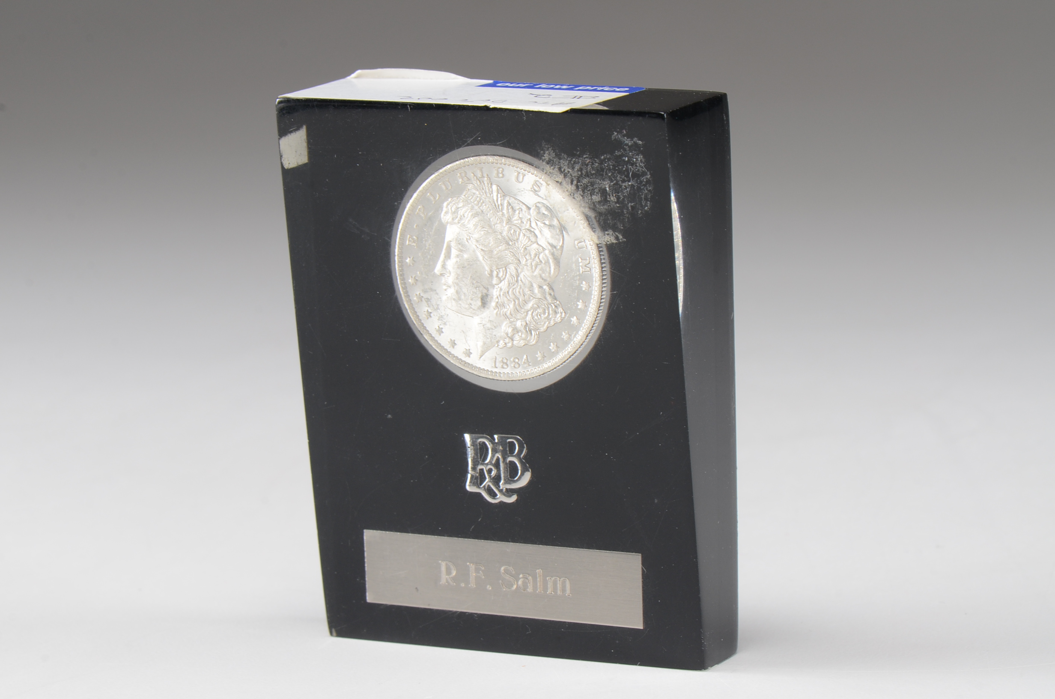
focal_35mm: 128
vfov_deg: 10.7
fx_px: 3729
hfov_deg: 16.1
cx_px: 528
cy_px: 350
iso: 320
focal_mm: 85
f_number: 14
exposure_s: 1/100
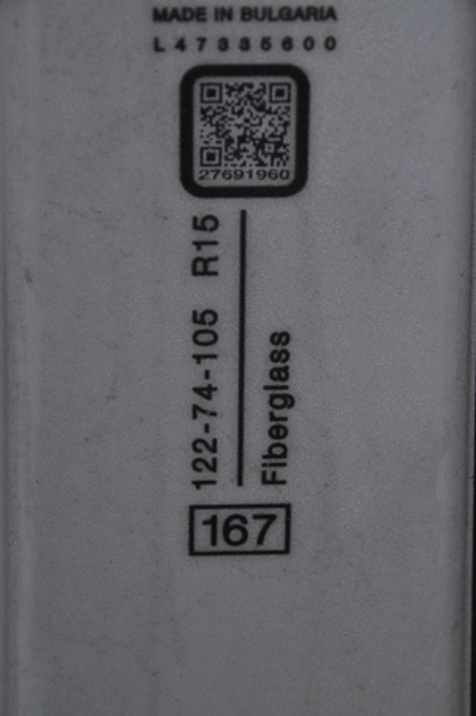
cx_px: 238
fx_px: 3131
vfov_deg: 13.1
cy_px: 358
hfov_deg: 8.7
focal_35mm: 158
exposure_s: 1/125
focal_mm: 105
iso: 3200
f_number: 9.5
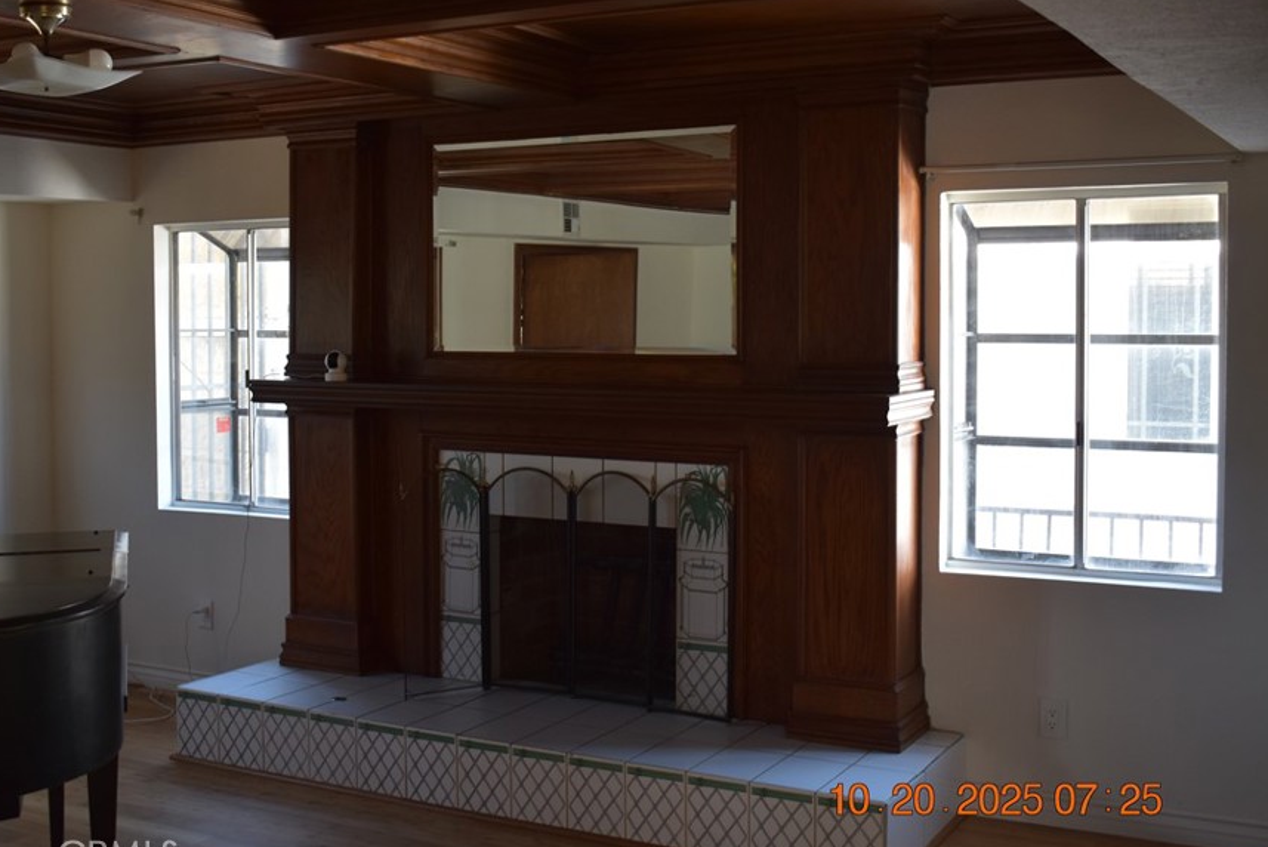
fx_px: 1515
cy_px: 369
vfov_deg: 31.2
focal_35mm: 43
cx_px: 547
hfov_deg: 45.3
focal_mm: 24
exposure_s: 1/40
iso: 400
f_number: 4
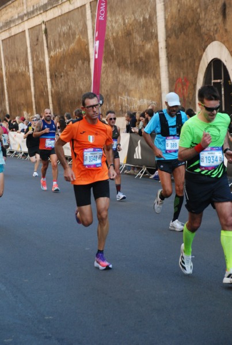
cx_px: 116
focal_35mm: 112
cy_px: 172
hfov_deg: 12.2
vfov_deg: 18.1
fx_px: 1082
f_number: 5.6
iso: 1000
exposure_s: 1/500
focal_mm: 75
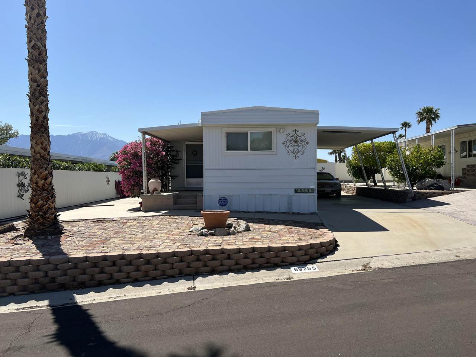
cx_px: 238
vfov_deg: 53.1
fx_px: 358
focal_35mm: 26
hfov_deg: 67.3
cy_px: 178
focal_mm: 5.7
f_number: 1.5
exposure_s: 1/5882
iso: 50
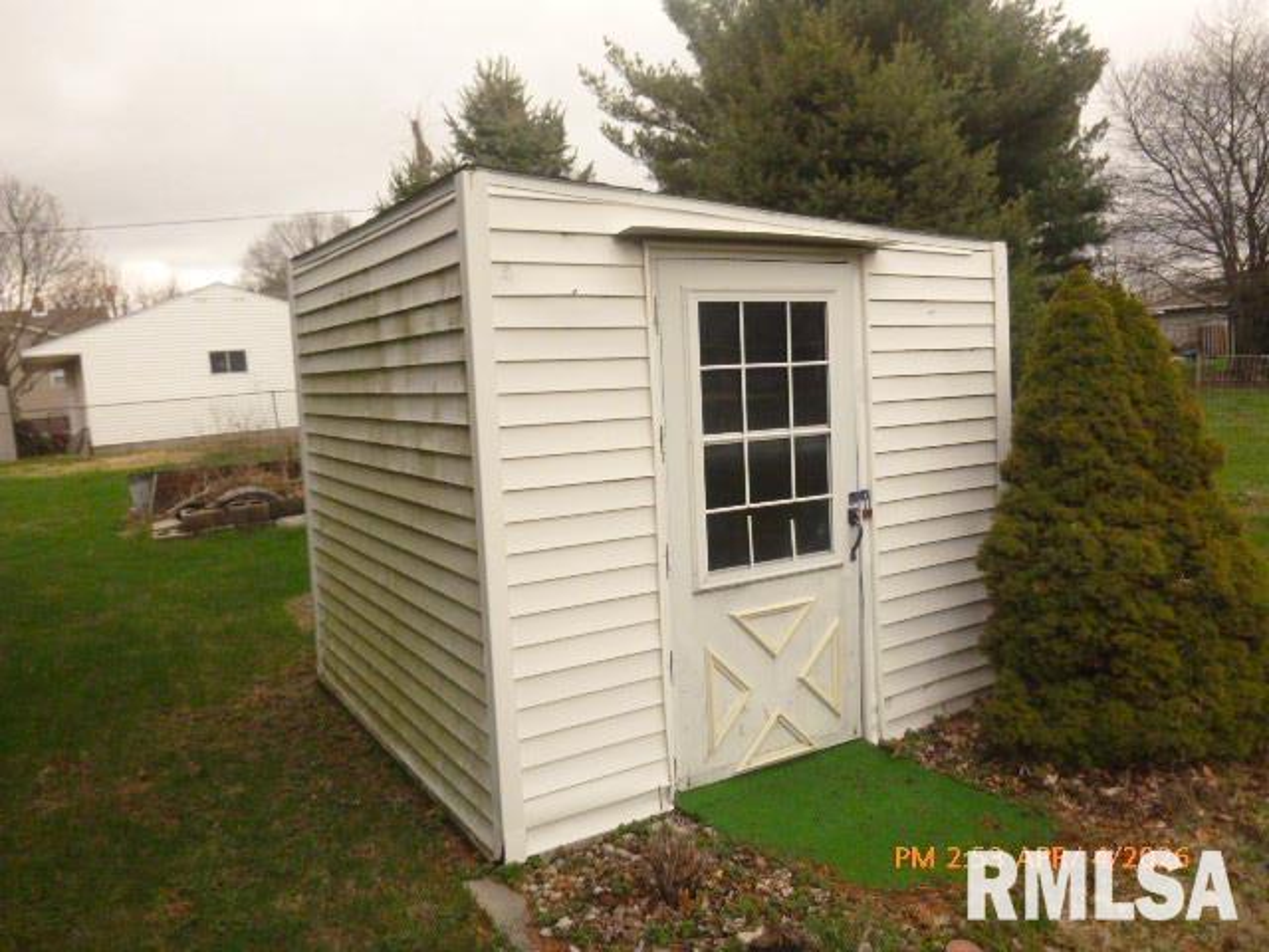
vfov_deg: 54.9
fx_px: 916
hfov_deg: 69.4
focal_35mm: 25
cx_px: 634
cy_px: 476
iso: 800
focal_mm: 4.5
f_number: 9
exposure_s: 1/320
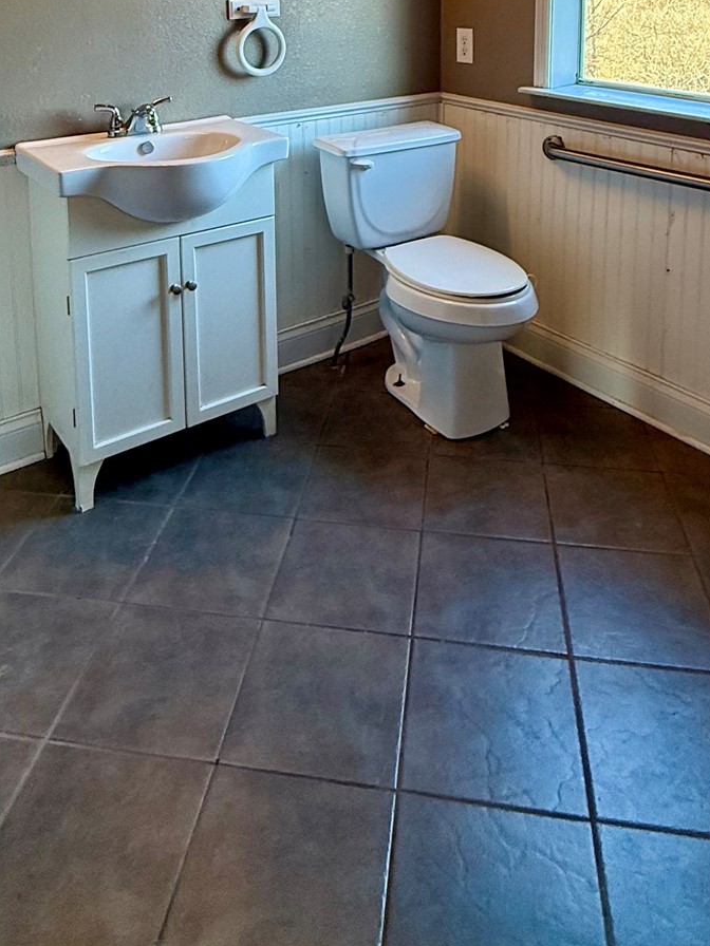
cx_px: 354
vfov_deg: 51.8
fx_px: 820
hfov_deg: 46.8
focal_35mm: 30
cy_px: 70
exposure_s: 1/120
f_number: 2.2
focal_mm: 2.22
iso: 160
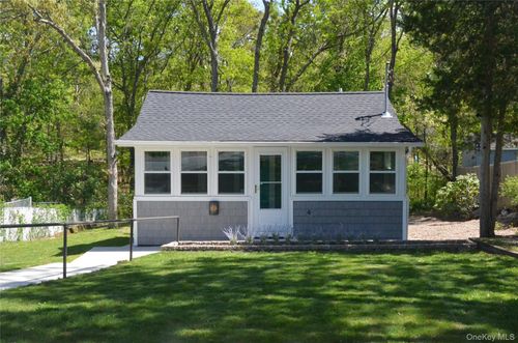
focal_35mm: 42
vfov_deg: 31.7
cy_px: 172
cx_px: 259
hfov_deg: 46.5
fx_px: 603
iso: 5000
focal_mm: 28
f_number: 18
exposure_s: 1/1000
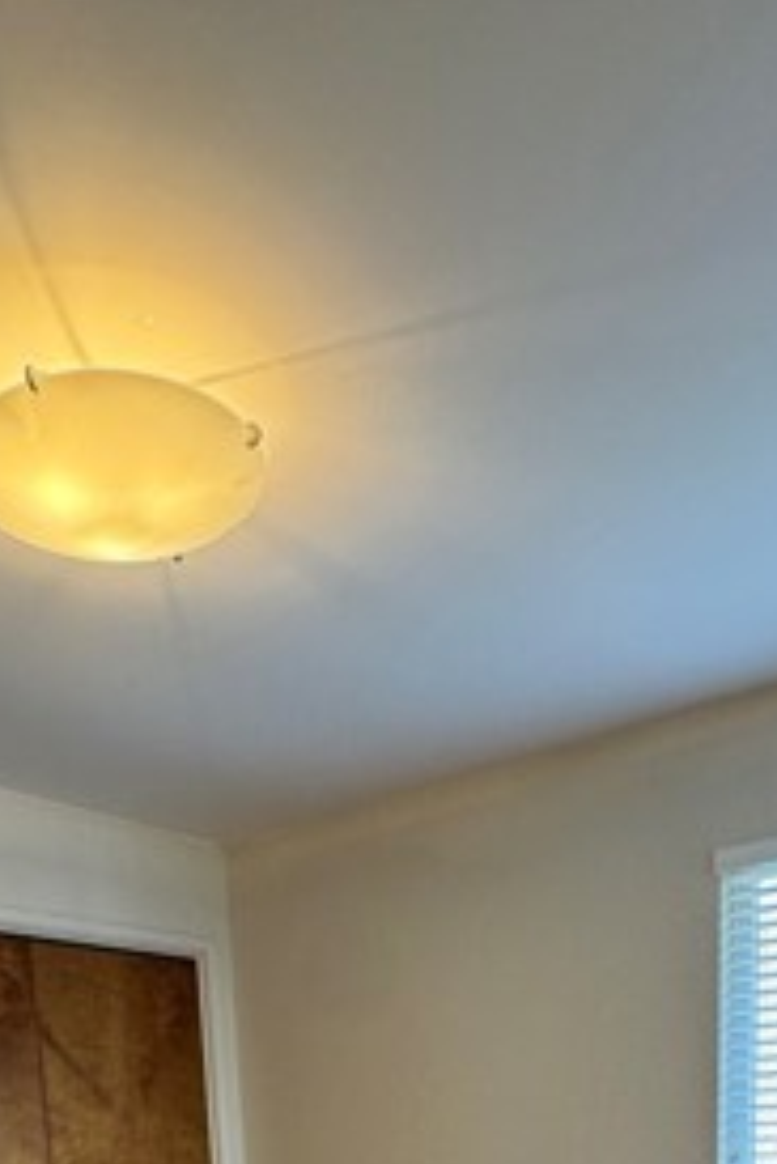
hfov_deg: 38.8
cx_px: 323
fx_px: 1099
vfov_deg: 41.7
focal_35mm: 34
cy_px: 1334
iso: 200
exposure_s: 1/60
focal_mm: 2.22
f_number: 2.2
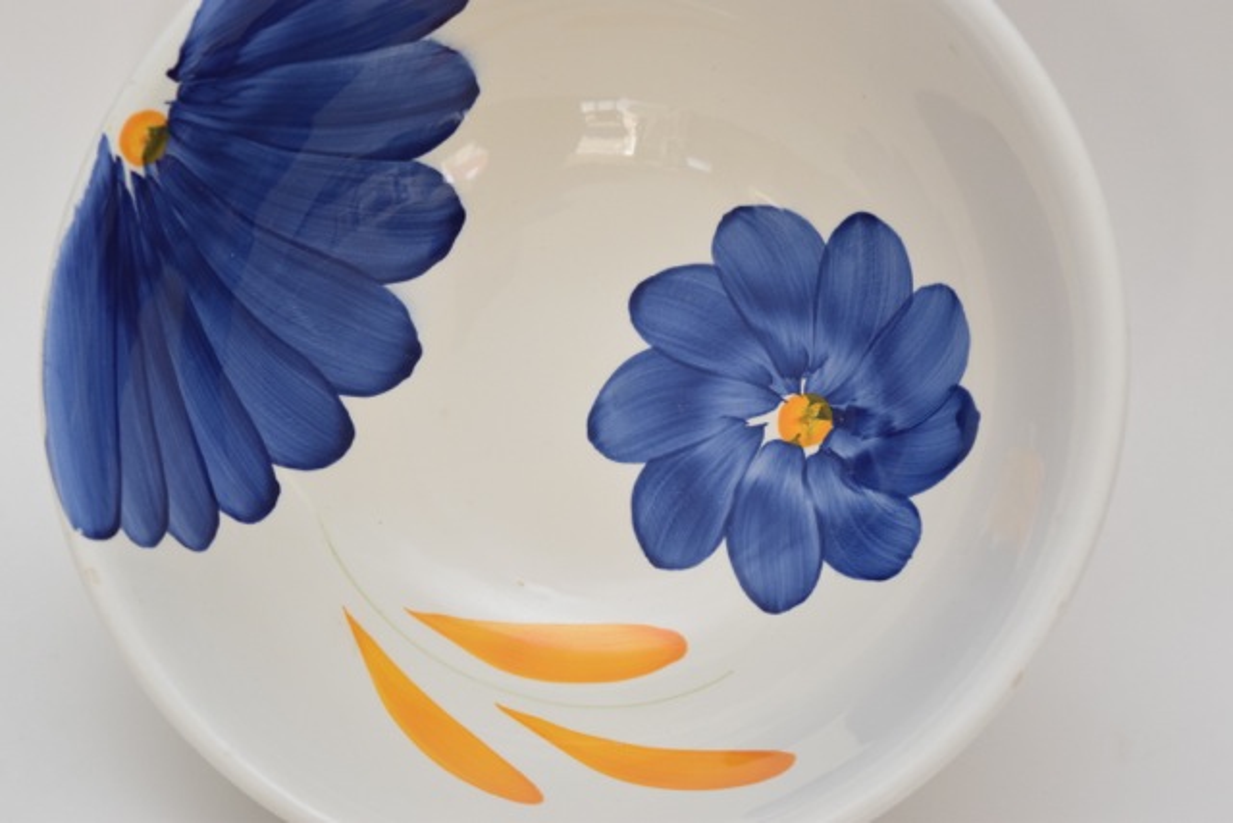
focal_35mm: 82
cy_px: 412
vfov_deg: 16.6
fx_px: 2826
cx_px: 616
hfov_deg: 24.6
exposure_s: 1/125
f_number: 5.6
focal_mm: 55
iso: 1600
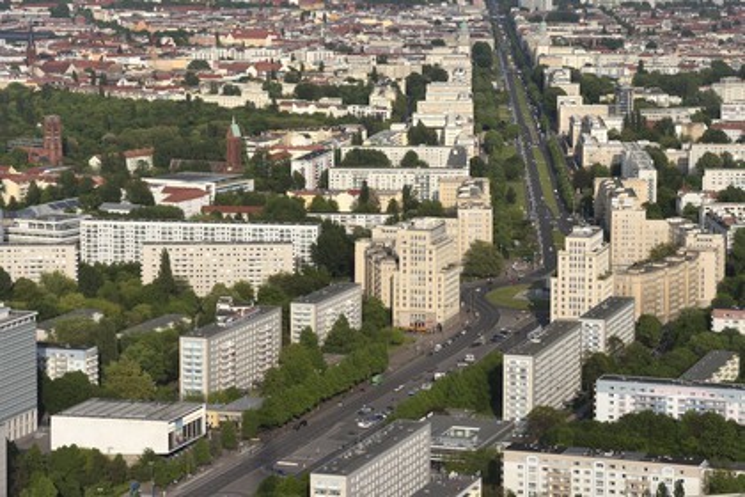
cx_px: 372
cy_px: 248
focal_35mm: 110
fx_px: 2276
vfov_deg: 12.5
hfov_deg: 18.6
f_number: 9
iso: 200
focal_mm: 110
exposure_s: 1/200
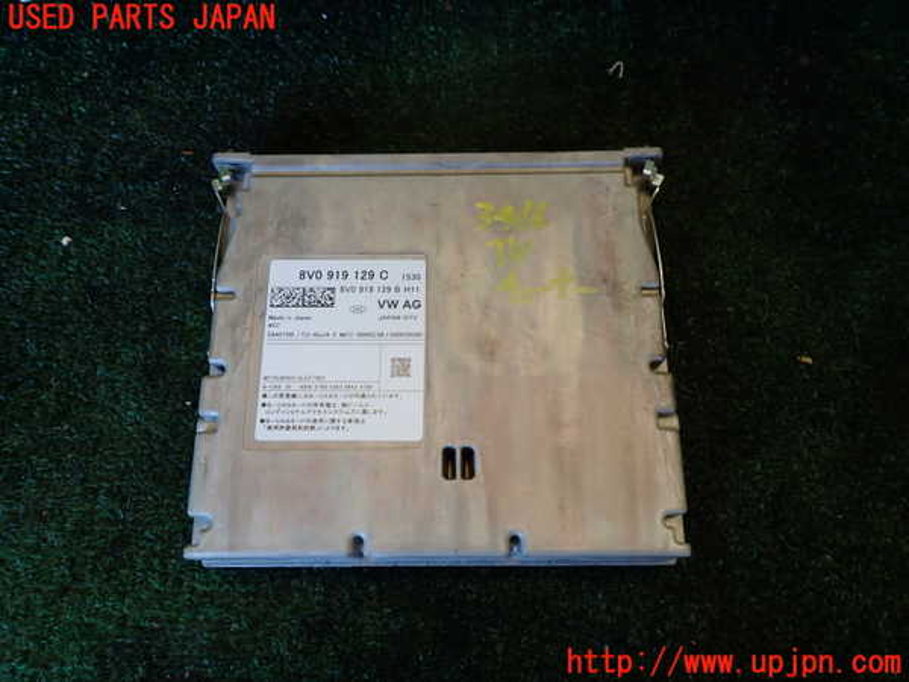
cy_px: 341
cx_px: 454
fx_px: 656
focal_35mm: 25
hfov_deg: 69.4
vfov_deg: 54.9
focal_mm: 4.5
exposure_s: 1/60
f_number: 2
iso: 200
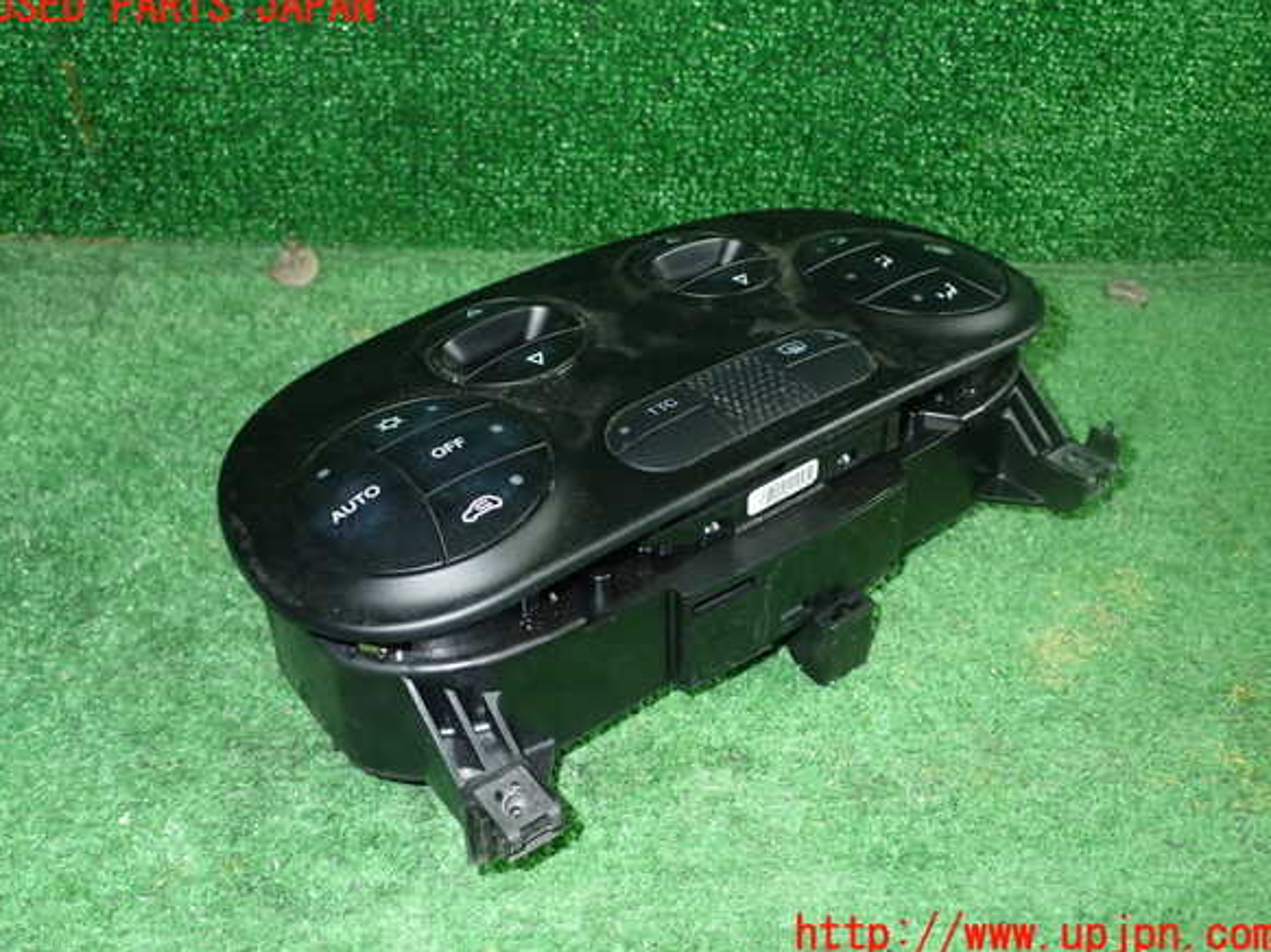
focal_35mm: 33
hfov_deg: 55.4
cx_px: 633
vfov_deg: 42.9
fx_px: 1211
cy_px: 472
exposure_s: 1/30
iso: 640
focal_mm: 5.79
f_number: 7.1
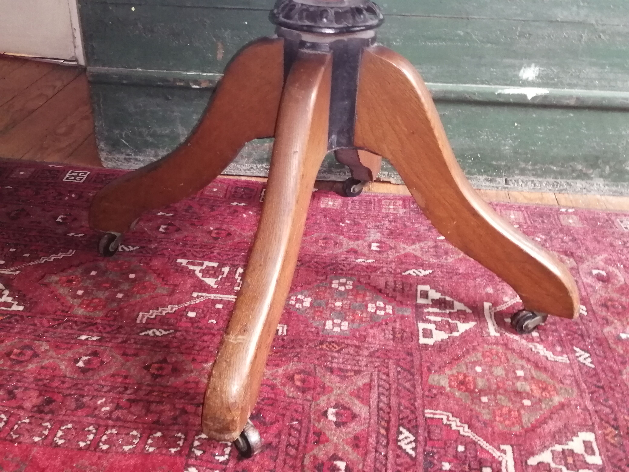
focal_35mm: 39
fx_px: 709
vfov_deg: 36.8
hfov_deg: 47.9
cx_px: 314
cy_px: 236
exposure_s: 1/25
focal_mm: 3.62
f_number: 1.8
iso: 400
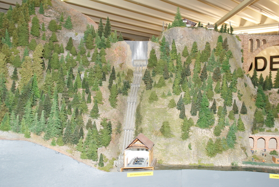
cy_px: 94
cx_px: 140
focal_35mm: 36
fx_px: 279
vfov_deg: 37.0
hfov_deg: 53.1
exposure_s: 1/60
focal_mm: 24
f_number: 5.6
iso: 400
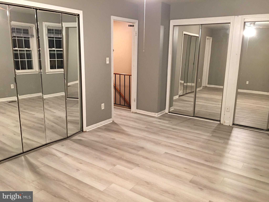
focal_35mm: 29
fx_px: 225
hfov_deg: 61.7
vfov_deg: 48.2
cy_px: 101
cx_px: 134
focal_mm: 4.15
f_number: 2.2
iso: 100
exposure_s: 1/10
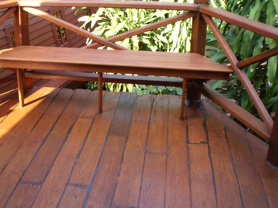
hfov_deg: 40.2
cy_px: 77
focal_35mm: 47
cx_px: 110
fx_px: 377
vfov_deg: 30.7
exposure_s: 1/80
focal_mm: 6.3
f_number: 3.1
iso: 64
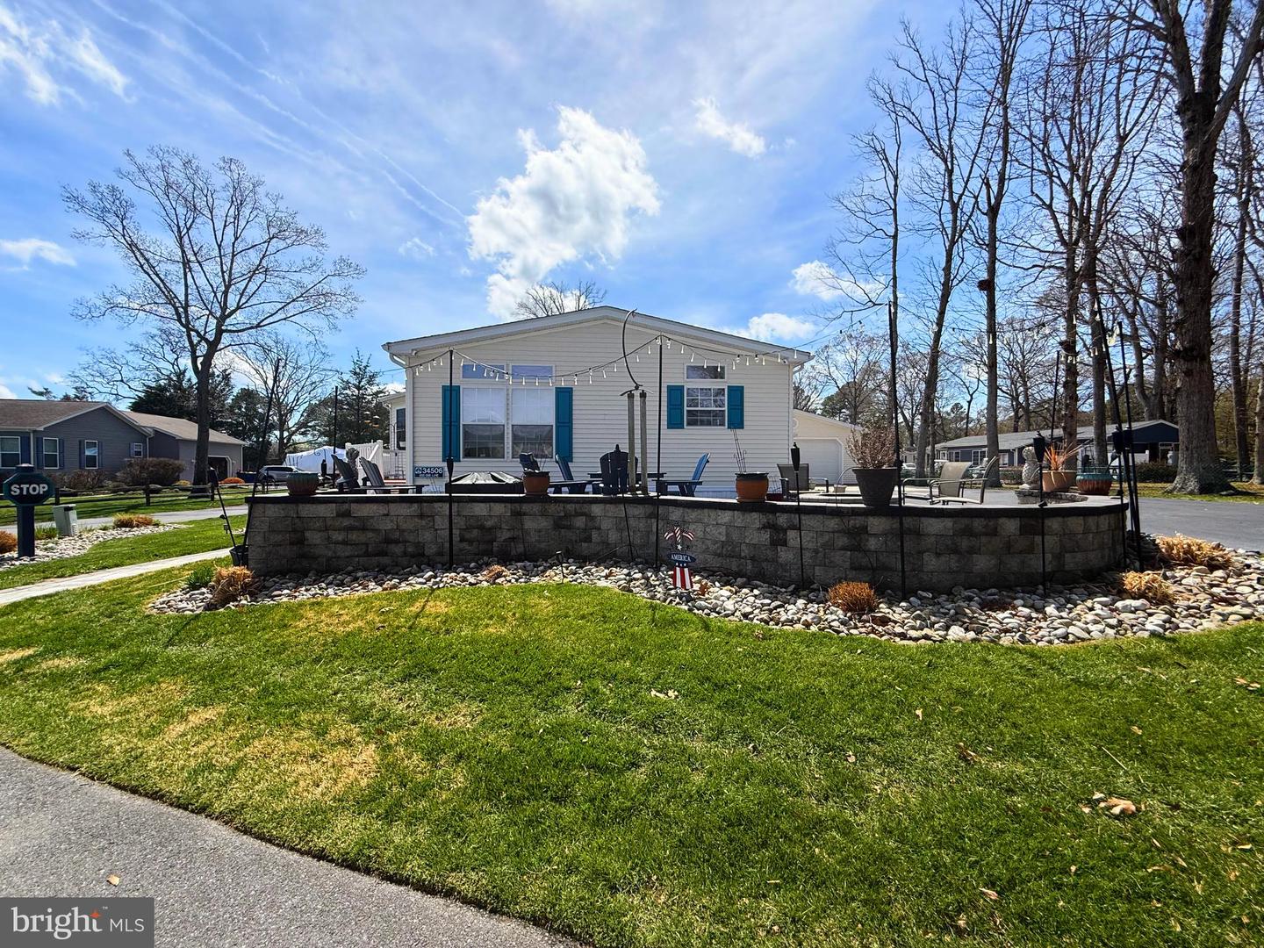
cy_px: 474
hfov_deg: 102.1
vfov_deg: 85.7
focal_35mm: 14
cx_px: 632
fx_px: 511
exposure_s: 1/2024
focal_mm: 2.22
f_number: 2.2
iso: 64
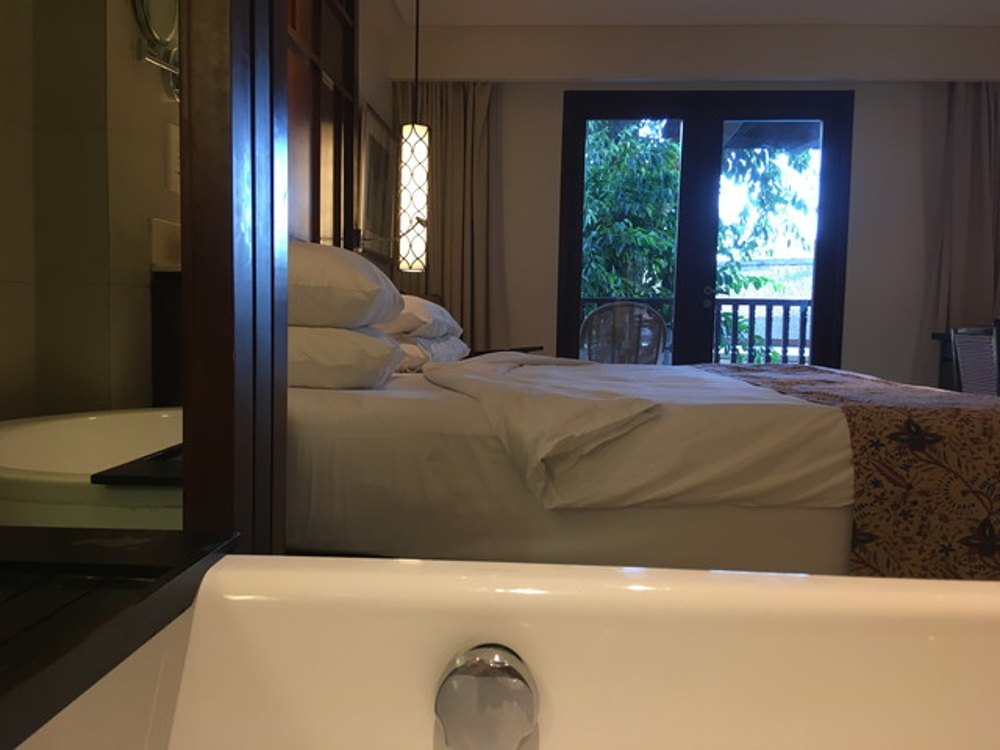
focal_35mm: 29
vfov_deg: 48.2
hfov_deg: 61.7
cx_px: 500
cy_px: 375
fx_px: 838
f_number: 2.2
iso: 80
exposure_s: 1/33
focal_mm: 4.15
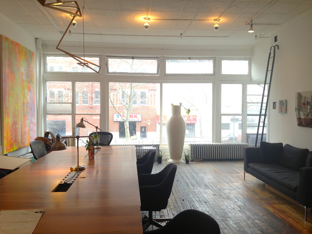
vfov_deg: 42.9
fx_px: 297
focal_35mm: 33
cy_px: 117
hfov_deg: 55.4
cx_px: 156
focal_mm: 4.12
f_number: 2.4
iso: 50
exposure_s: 1/60
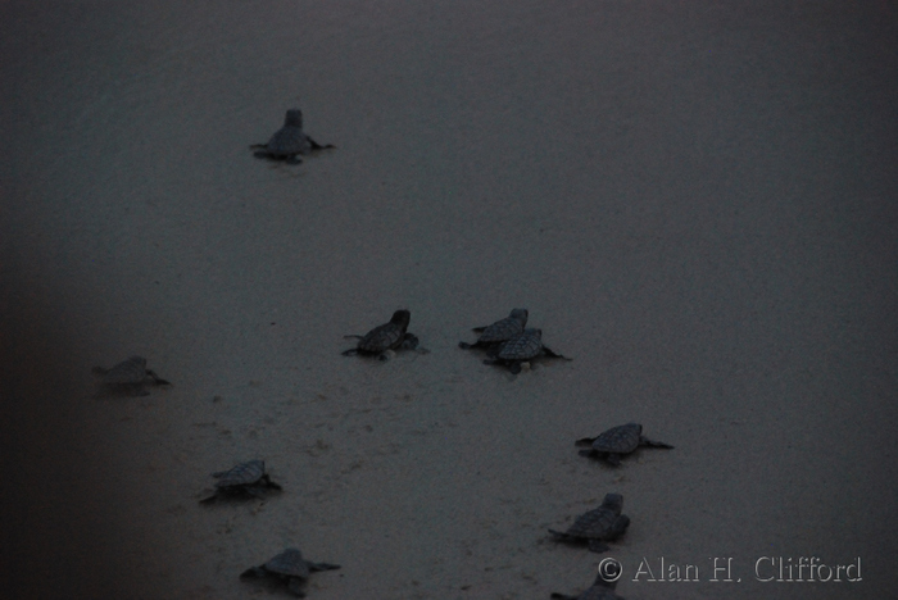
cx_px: 449
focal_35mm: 300
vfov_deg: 4.6
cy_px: 300
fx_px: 7489
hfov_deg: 6.9
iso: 1600
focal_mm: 200
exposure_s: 1/125
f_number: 5.6
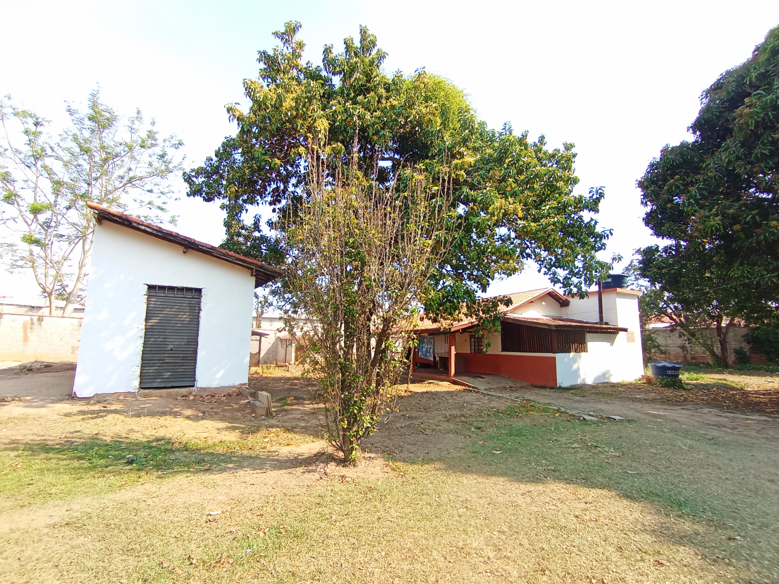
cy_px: 292
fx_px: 360
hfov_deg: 94.5
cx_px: 390
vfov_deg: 78.1
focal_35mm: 16
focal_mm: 1.65
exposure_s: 1/288
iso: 50
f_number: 2.2
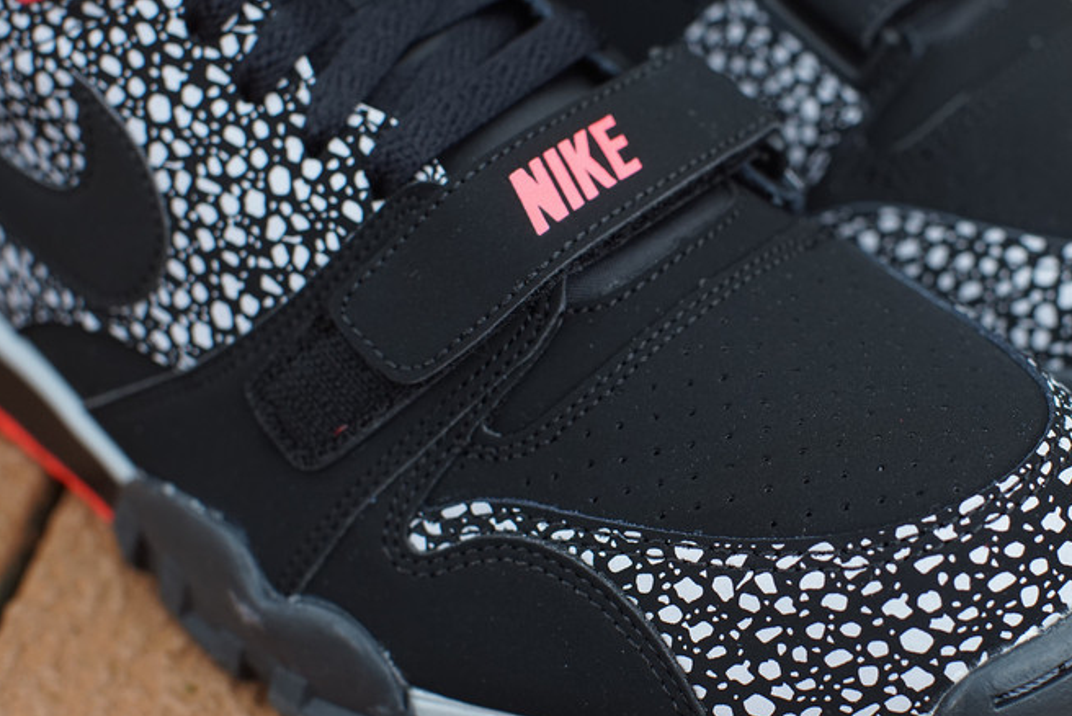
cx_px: 747
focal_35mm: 78
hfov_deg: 25.8
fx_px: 2324
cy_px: 363
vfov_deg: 17.5
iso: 500
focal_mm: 50
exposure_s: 1/500
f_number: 5
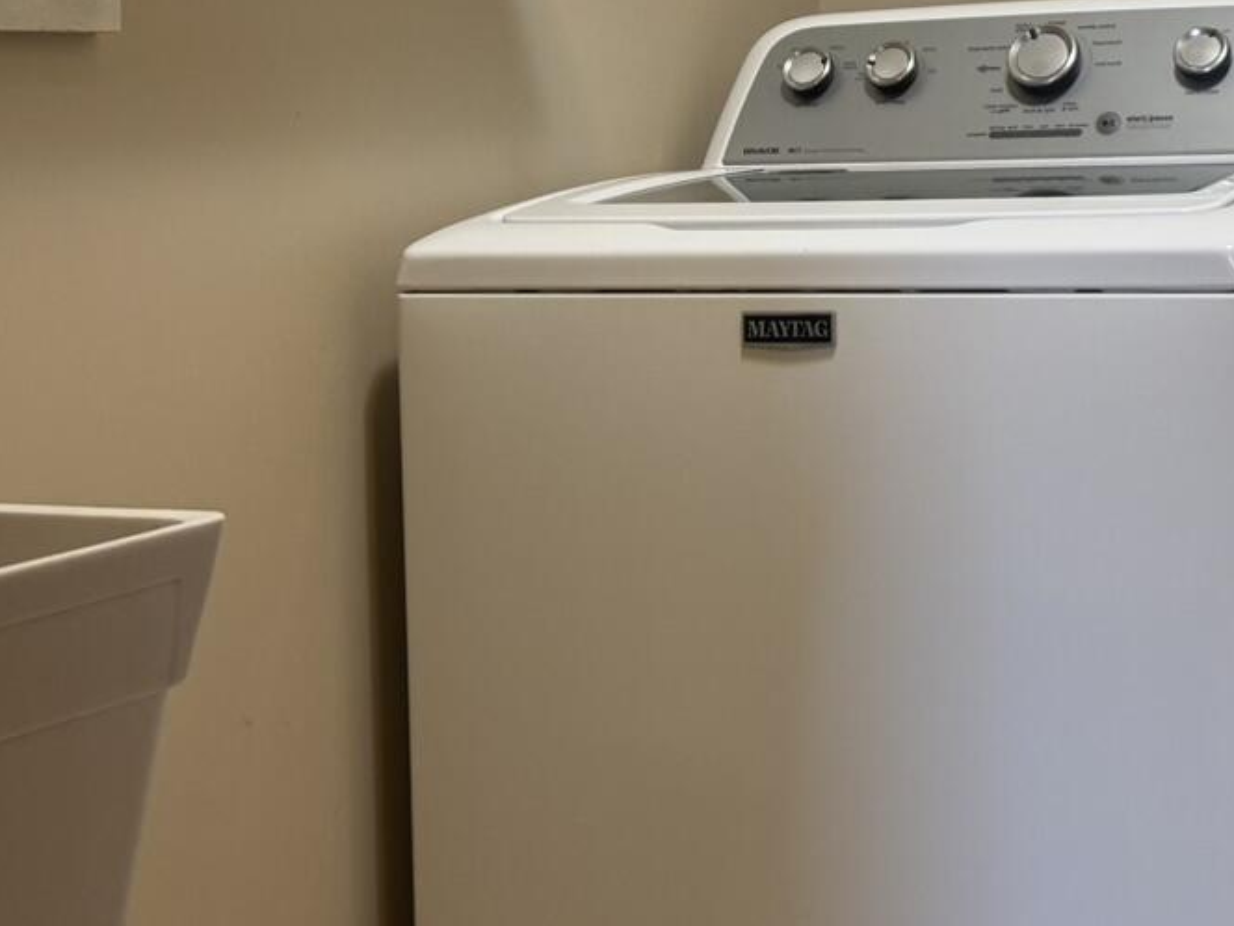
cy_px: 112
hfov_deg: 26.2
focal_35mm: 74
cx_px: 795
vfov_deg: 19.6
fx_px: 2638
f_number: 1.78
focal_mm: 6.76
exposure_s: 1/60
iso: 160
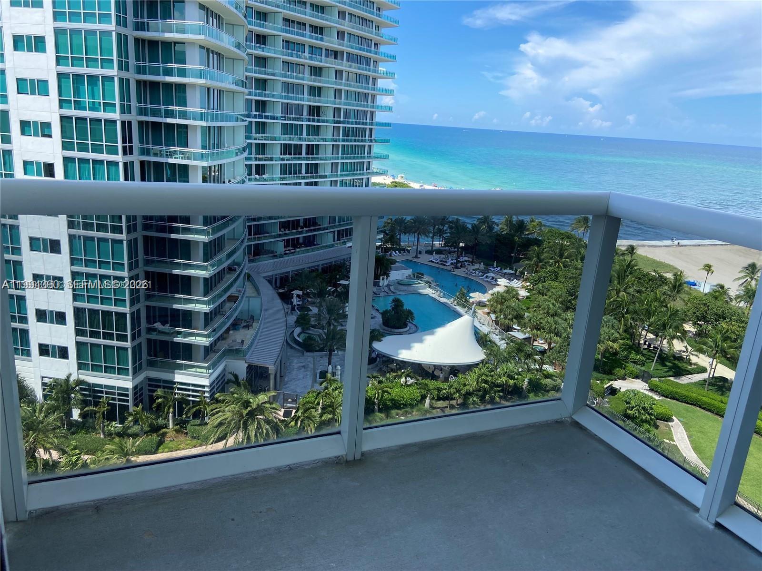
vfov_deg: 53.1
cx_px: 381
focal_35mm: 26
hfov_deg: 67.3
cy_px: 286
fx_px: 572
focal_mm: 4.25
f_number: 1.8
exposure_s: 1/1025
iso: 32
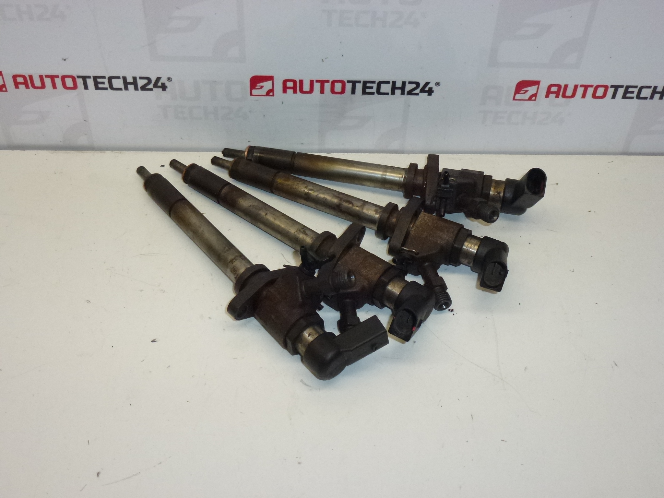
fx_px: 729
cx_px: 332
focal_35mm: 38
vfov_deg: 37.7
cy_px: 249
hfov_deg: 49.0
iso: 400
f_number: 3.8
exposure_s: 1/250
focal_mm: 6.8
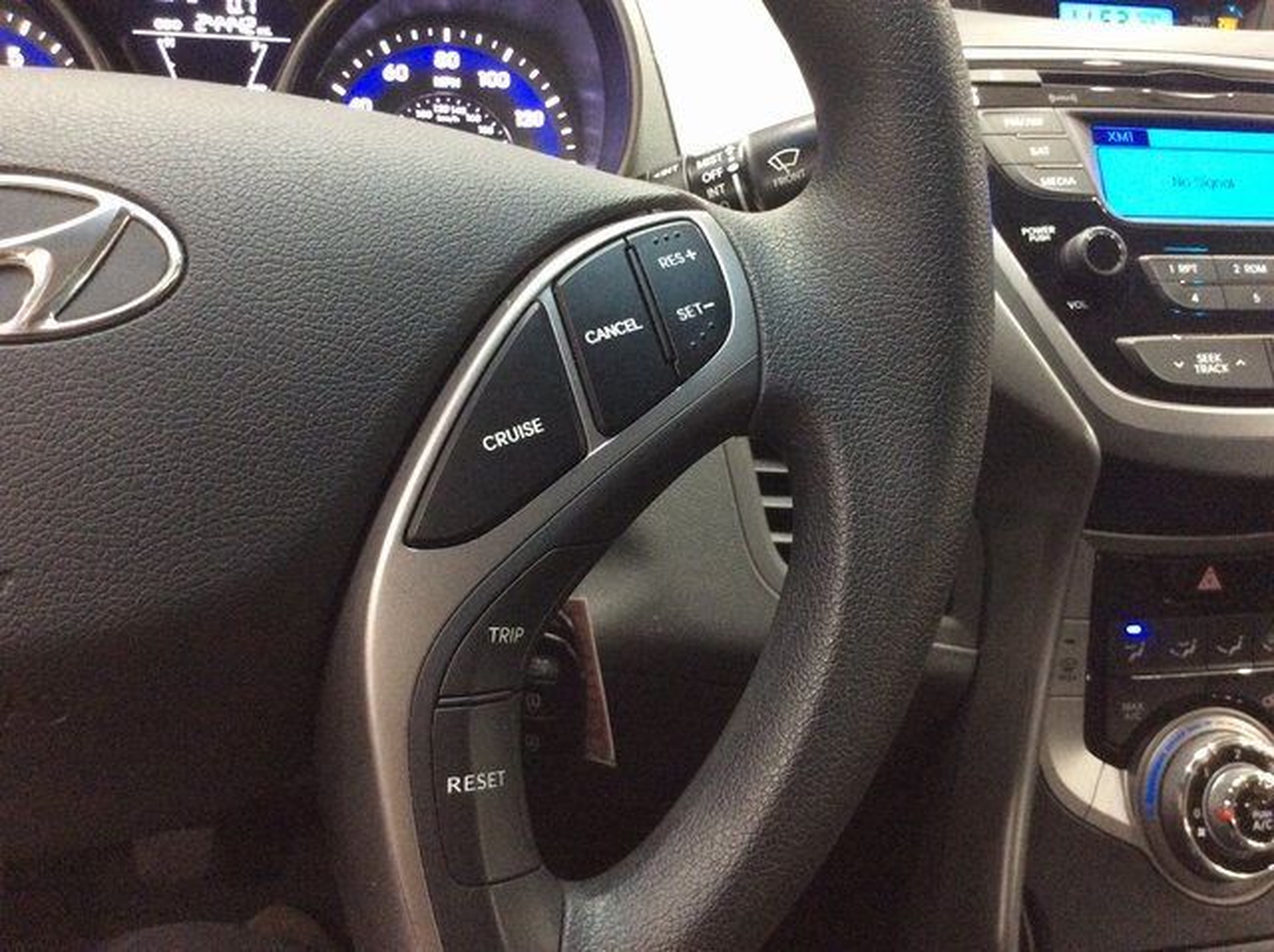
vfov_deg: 44.1
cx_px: 637
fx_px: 1176
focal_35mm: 32
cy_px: 476
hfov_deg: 56.9
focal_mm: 3.3
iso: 250
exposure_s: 1/20
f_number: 2.4
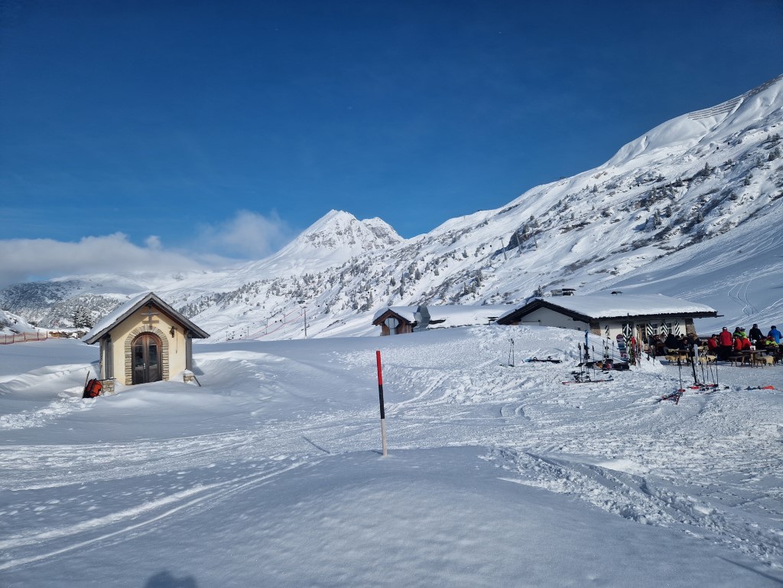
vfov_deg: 58.9
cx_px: 392
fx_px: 520
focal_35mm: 23
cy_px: 294
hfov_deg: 73.9
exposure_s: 1/5392
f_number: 1.8
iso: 50
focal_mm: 5.4
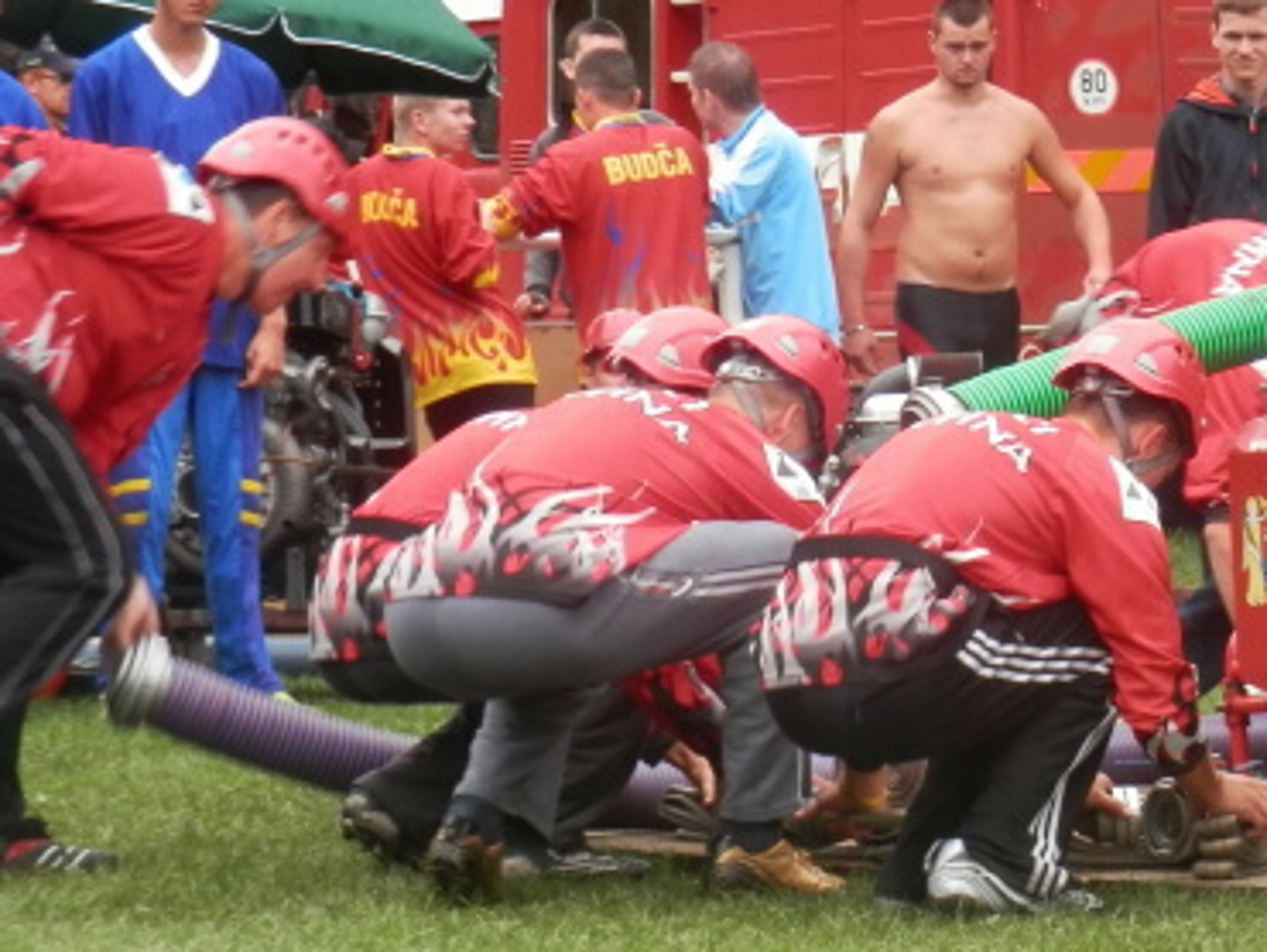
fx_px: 6483
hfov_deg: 11.1
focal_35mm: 177
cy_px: 527
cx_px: 1026
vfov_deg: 8.4
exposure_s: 1/125
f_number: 4.8
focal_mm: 15.8
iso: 80
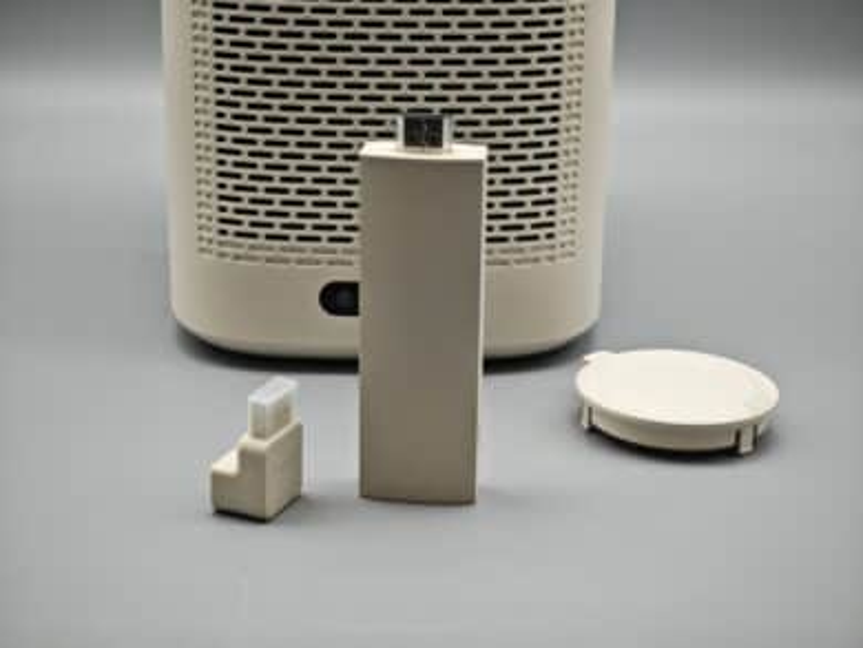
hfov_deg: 26.0
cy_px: 324
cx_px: 432
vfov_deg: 19.7
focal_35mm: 75
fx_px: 1871
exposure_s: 1/117
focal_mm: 12.28
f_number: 1.8
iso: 50
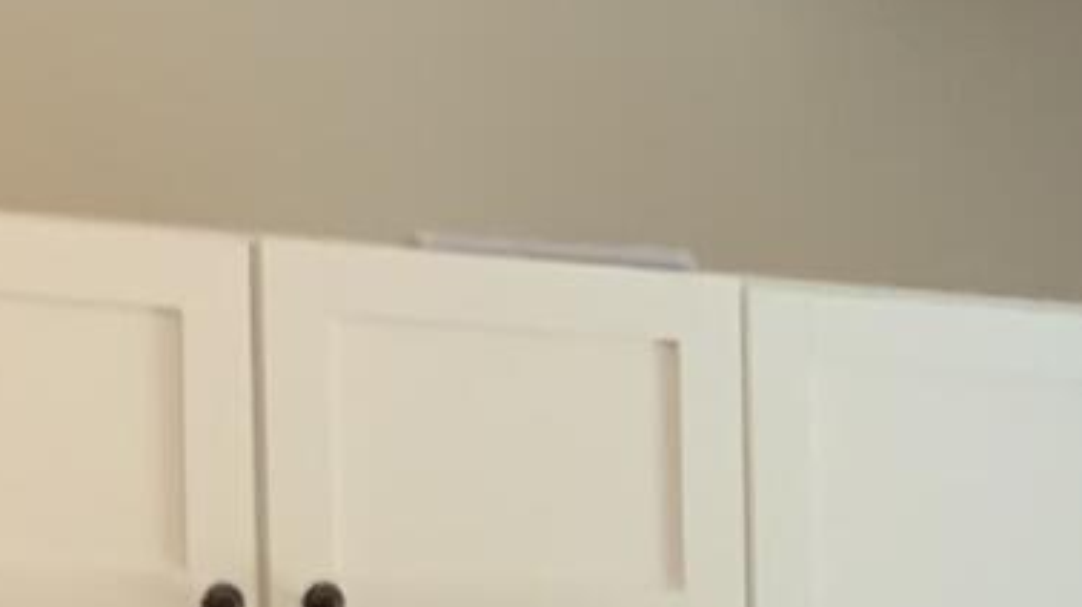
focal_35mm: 251
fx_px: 7196
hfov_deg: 8.2
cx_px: 2121
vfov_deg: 4.6
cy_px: 1812
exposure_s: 1/60
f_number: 1.8
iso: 100
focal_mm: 3
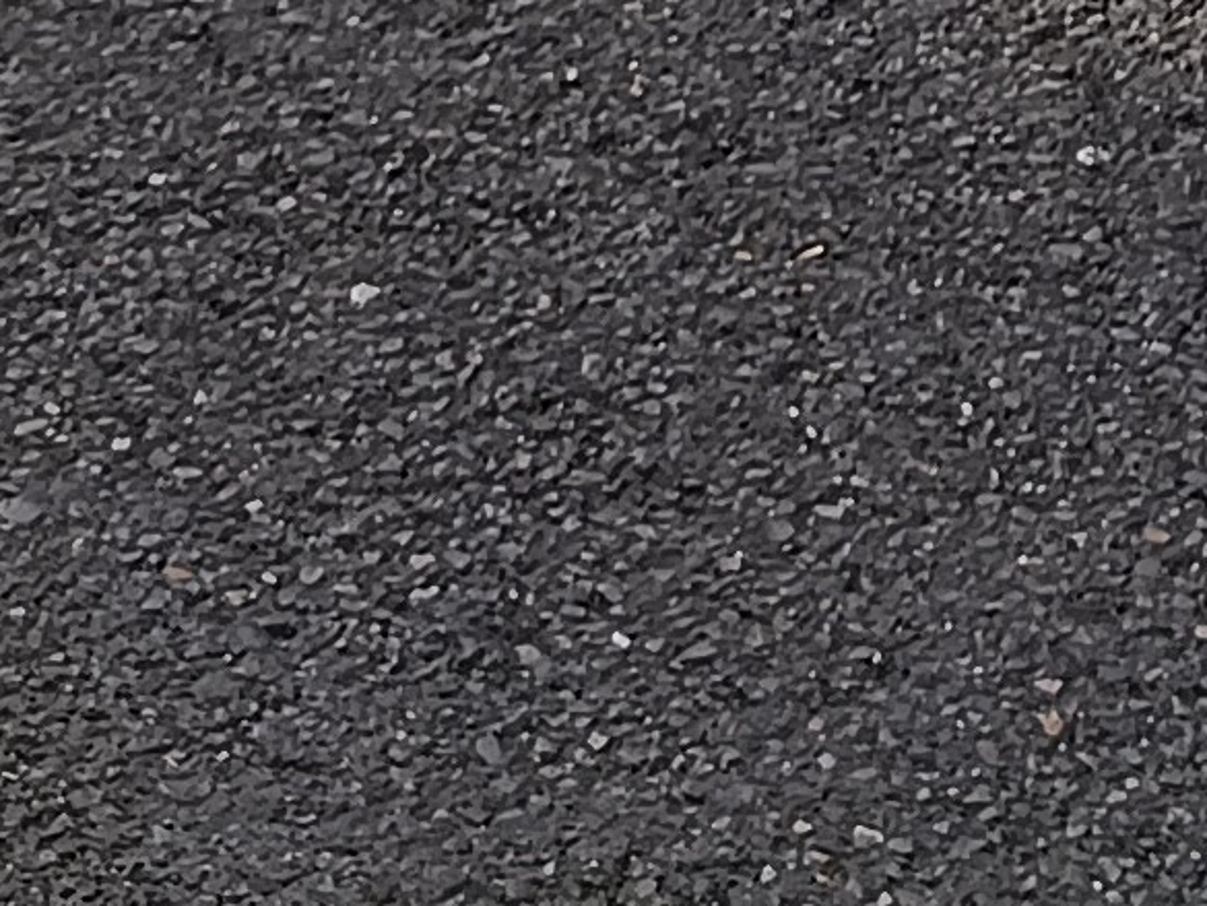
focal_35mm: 168
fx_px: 5859
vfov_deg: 7.3
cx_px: 1603
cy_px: -2217
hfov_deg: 11.4
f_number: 1.88
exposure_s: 1/1290
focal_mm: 5.59
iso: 58
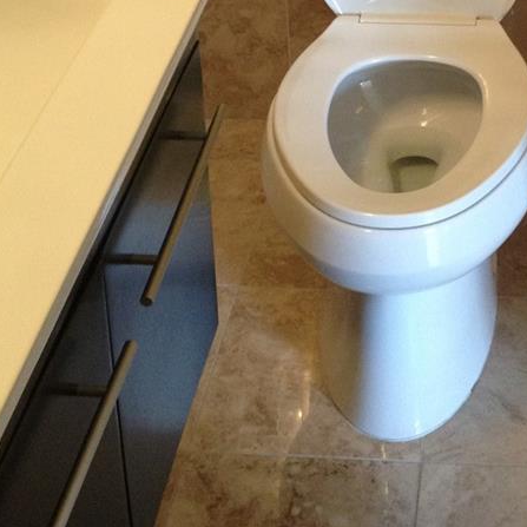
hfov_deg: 20.4
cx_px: 486
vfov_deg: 19.3
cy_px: -160
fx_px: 1430
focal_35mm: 83
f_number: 2.4
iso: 160
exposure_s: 1/20
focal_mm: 4.28
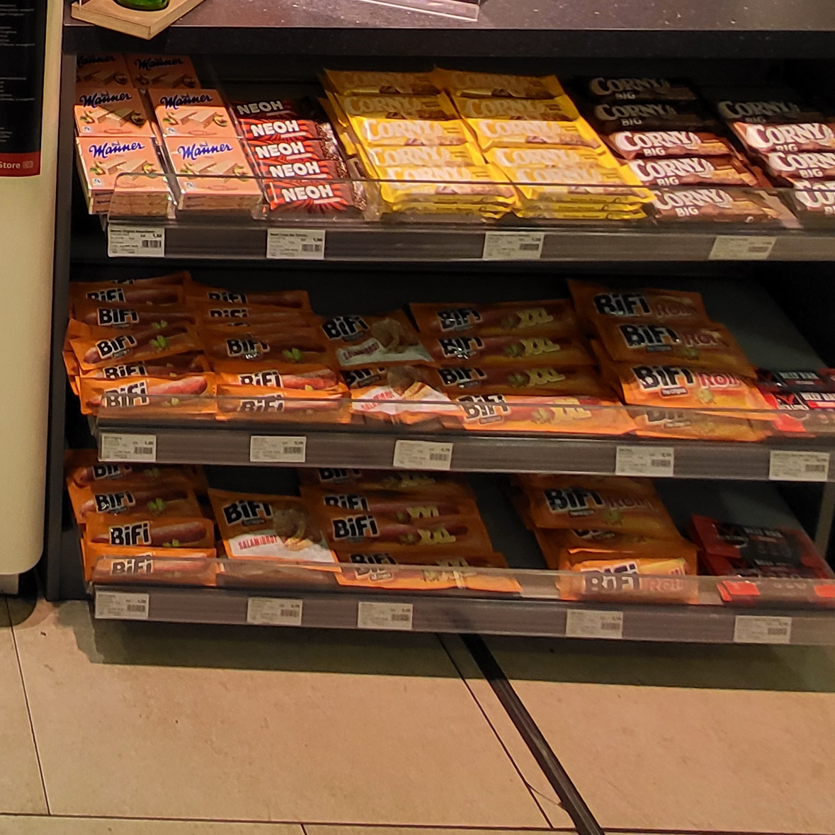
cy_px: -214
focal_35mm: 39
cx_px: -243
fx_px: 1064
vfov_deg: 33.2
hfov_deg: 32.5
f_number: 2.2
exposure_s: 1/50
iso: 80
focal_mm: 1.74
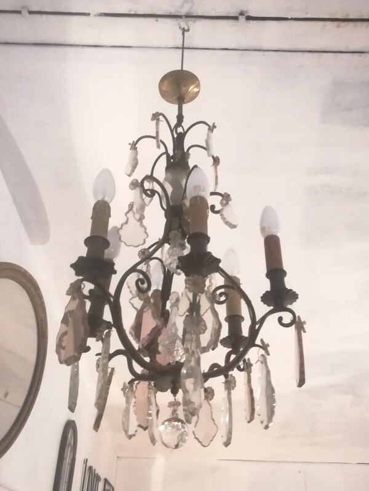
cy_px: 246
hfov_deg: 45.4
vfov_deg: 58.4
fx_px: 441
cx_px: 184
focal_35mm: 31
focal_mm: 3.83
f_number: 2.2
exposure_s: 1/20
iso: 500
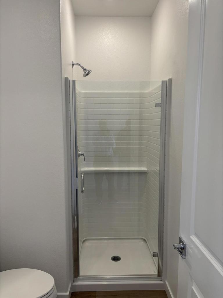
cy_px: 149
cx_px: 112
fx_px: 223
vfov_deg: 67.3
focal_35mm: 26
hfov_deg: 53.1
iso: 64
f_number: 1.6
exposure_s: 1/120
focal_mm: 5.96
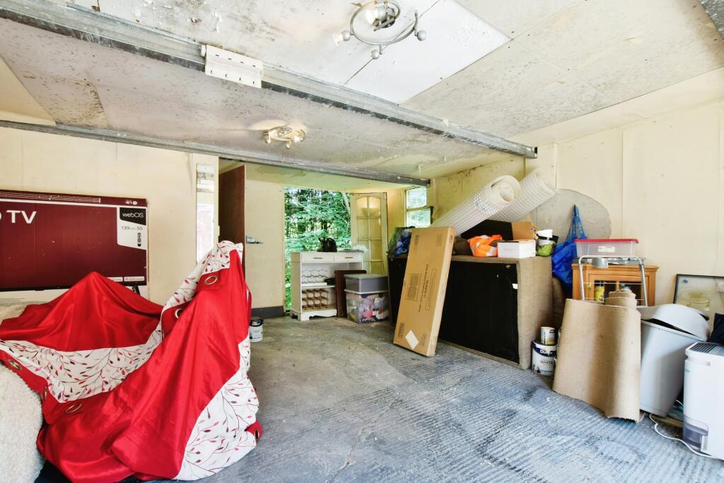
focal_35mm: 15
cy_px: 242
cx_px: 362
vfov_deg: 77.3
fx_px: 302
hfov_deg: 100.4
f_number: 8
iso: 640
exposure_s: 1/25
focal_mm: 10
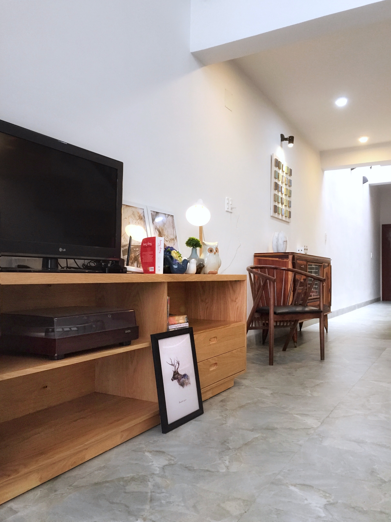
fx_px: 437
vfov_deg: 61.7
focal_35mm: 29
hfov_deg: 48.2
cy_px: 261
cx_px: 196
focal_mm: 4.15
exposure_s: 1/33
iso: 200
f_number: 2.2
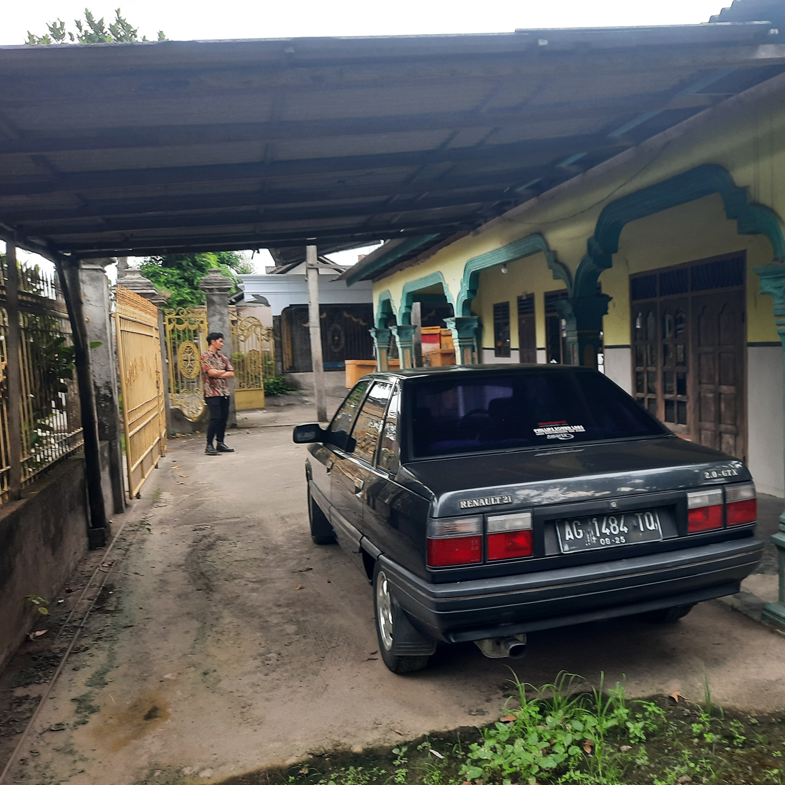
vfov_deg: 54.0
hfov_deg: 53.1
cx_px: 514
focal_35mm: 30
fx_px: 770
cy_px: 394
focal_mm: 4.6
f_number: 2
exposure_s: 1/50
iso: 80
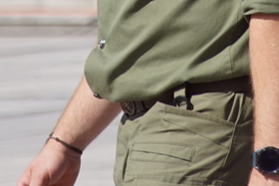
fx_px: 6653
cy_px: -128
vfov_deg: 1.6
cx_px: 159
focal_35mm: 858
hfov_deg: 2.4
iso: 100
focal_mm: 160
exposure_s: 1/320
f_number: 7.1
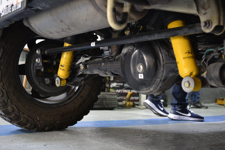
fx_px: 300
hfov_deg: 41.1
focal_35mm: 48
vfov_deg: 28.1
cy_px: 75
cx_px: 112
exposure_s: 1/15
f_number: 4.8
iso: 1000
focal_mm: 32
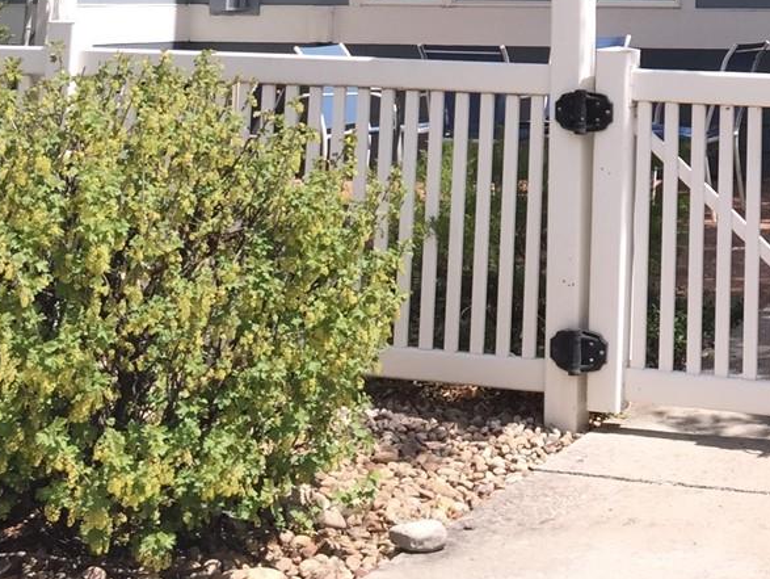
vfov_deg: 17.5
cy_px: -176
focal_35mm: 79
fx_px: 1758
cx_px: 757
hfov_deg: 23.7
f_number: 2.2
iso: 32
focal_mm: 4.15
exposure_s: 1/1319
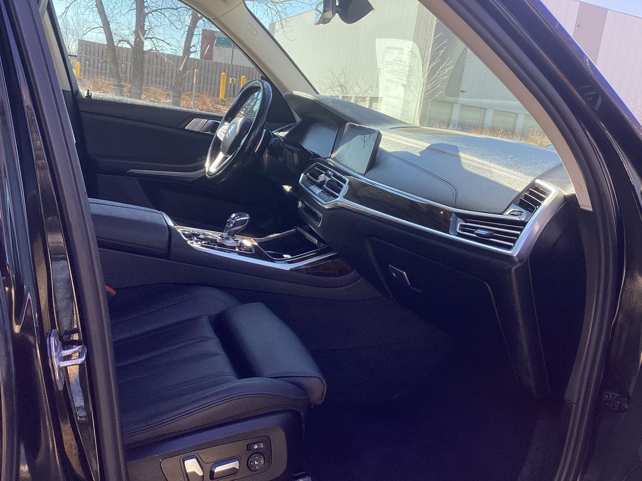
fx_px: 575
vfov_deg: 45.4
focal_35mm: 31
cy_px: 240
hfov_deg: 58.4
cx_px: 321
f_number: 2.4
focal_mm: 3.3
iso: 25
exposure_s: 1/192
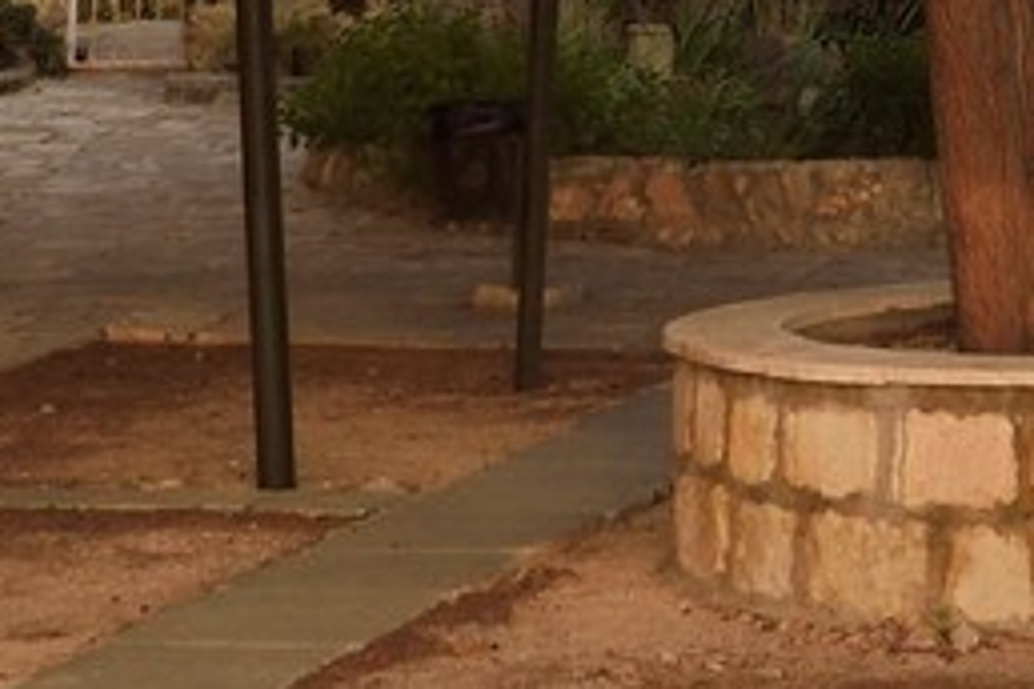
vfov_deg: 7.9
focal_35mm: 149
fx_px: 4279
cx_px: 1447
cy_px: -1428
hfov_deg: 13.2
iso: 200
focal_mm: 24
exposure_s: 1/40
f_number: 5.6
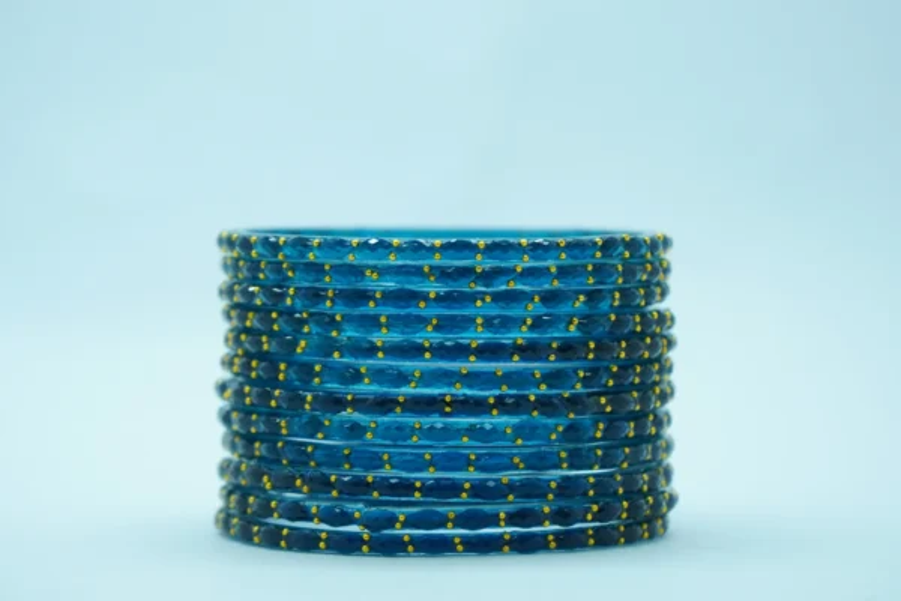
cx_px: 450
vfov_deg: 13.0
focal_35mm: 105
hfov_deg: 19.5
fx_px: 2628
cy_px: 300
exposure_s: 1/250
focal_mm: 70
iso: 640
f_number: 6.3
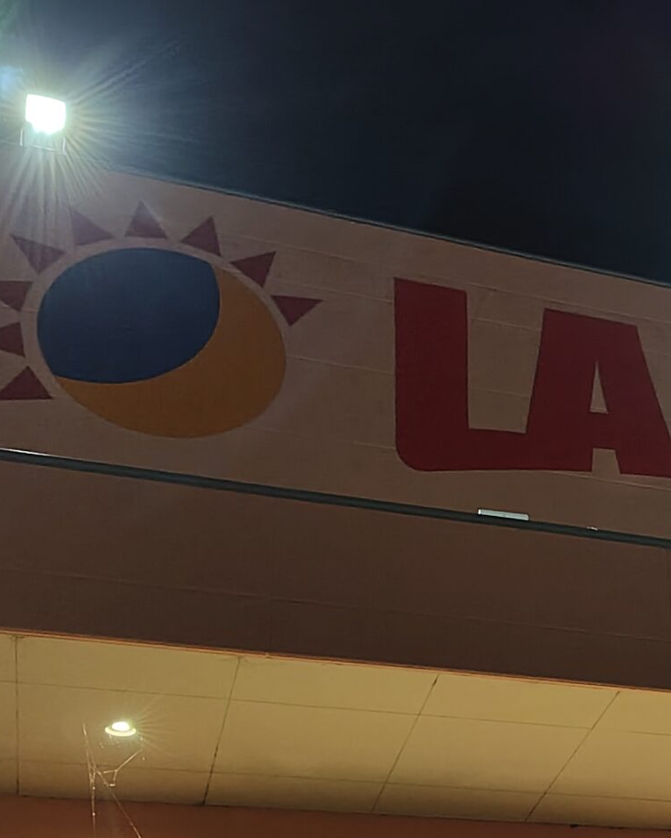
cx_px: 778
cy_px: 726
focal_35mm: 61
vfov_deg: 29.9
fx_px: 1514
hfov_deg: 23.2
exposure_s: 1/120
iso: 1926
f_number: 1.9
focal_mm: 5.6
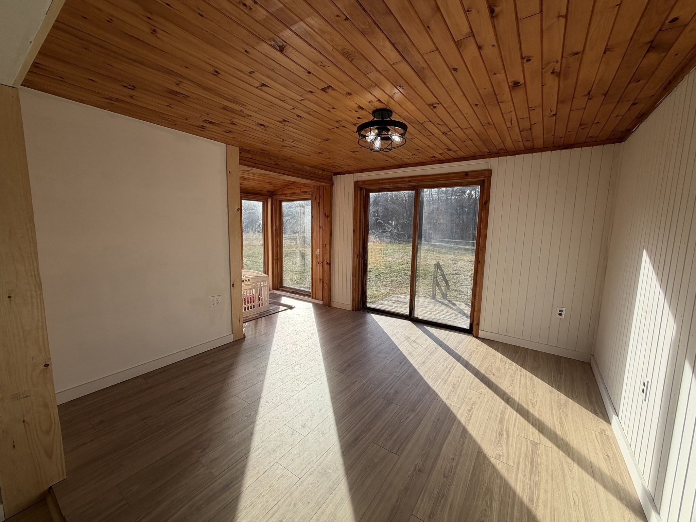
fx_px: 281
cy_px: 261
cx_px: 348
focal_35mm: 14
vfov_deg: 85.7
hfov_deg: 102.1
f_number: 2.2
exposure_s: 1/770
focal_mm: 2.22
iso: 32
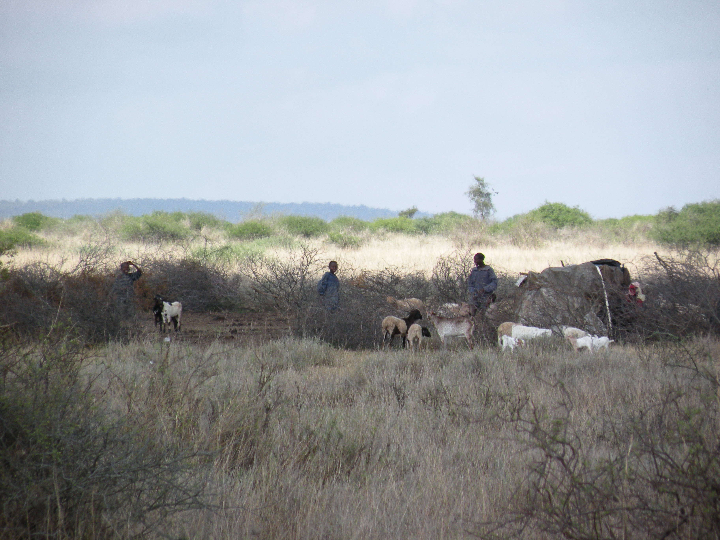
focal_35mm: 486
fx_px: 10109
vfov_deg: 3.1
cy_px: 270
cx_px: 360
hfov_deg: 4.1
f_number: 5.6
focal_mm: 84.2
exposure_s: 1/331
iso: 64
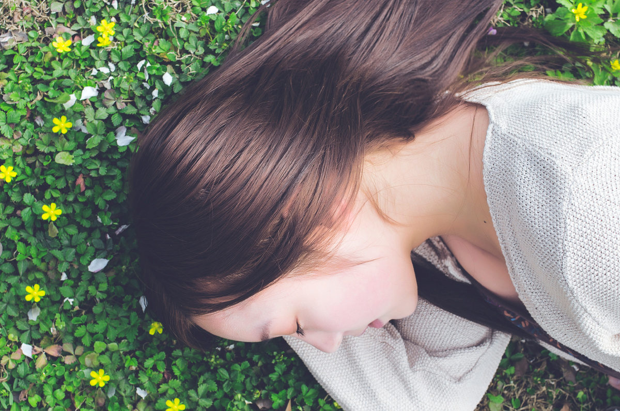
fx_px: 902
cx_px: 310
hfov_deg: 37.9
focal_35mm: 52
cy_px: 206
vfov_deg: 25.6
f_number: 8
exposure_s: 1/50
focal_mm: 35
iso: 80
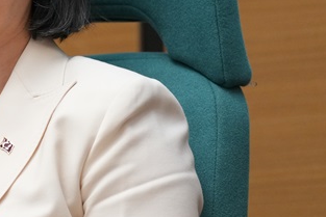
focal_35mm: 651
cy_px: -6
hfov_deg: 3.2
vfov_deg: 2.1
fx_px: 5898
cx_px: -95
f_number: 2.8
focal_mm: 200
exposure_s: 1/125
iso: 2000
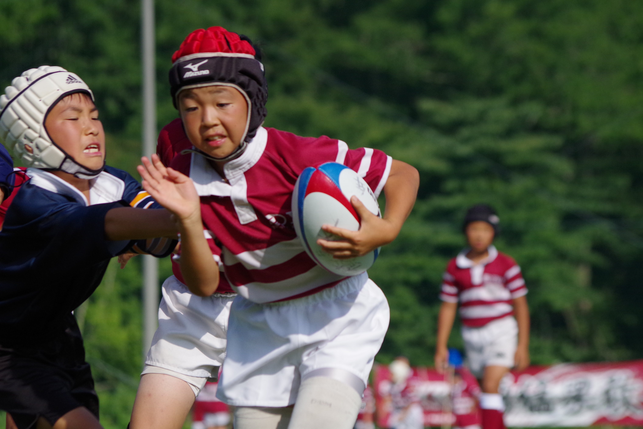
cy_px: 214
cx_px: 322
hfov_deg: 7.2
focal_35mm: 285
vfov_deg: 4.8
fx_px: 5090
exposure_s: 1/2500
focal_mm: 190
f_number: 7.1
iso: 800
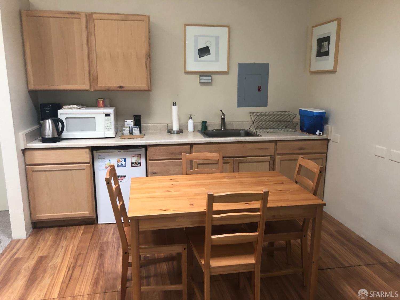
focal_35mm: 28
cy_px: 150
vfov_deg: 49.7
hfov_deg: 63.4
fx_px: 324
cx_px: 200
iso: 64
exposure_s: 1/15
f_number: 1.8
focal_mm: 3.99
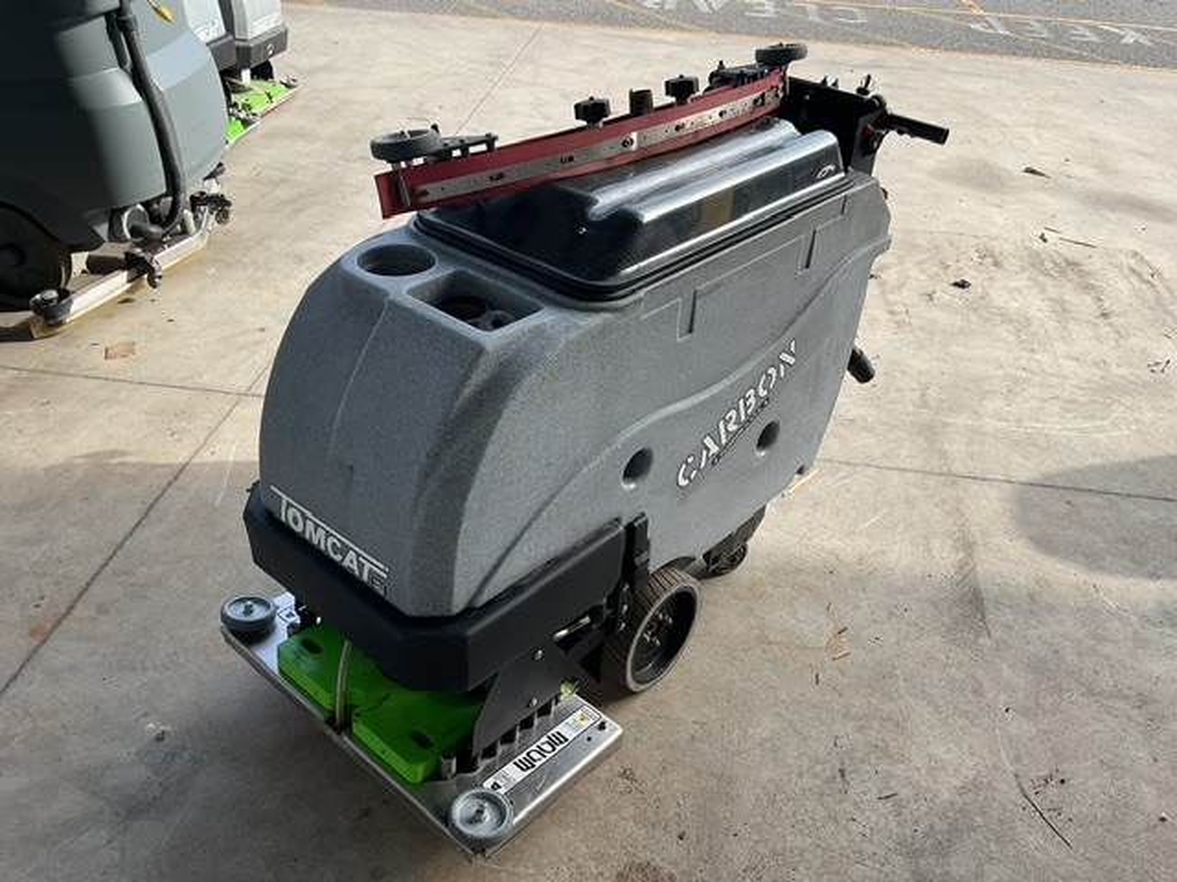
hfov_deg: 61.7
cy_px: 441
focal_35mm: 29
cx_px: 588
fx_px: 986
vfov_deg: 48.2
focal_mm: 3
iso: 16
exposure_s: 1/495
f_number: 1.8
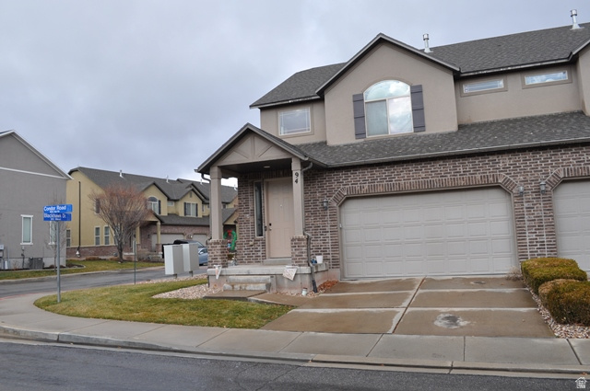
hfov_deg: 62.0
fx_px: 491
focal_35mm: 30
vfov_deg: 43.5
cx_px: 295
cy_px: 196
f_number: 10
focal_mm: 20
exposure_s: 1/100
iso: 200
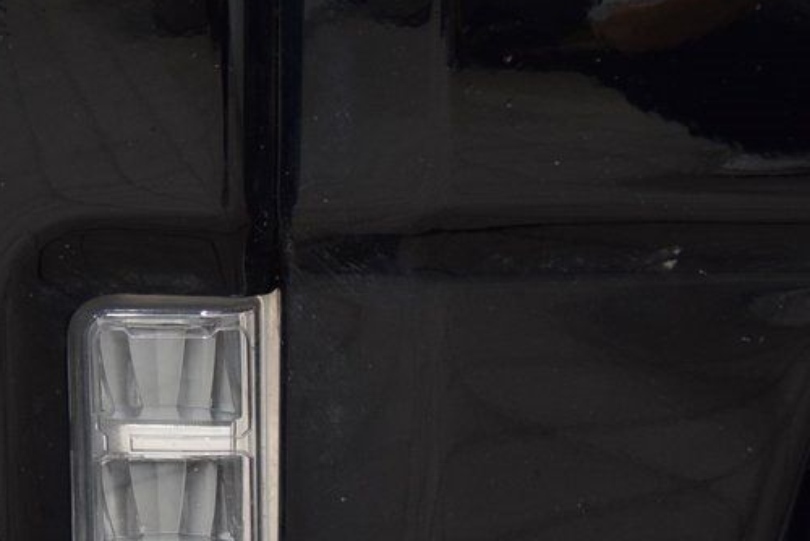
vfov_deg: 6.4
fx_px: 4840
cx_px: 240
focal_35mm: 215
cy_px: 433
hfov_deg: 9.6
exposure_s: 1/30
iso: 1600
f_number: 6.3
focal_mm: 70
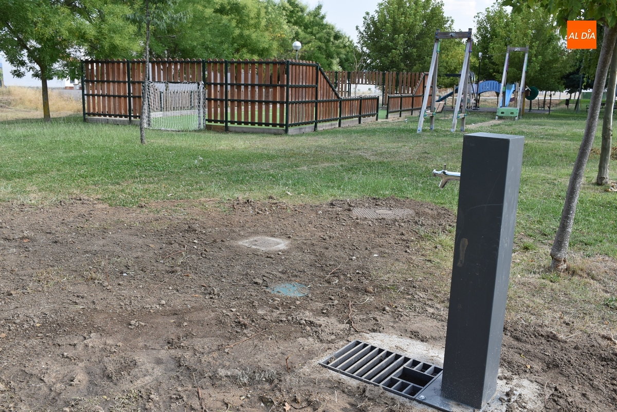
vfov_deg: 40.0
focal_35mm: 33
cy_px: 206
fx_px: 566
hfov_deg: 57.2
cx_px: 308
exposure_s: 1/250
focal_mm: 22
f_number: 8
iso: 320
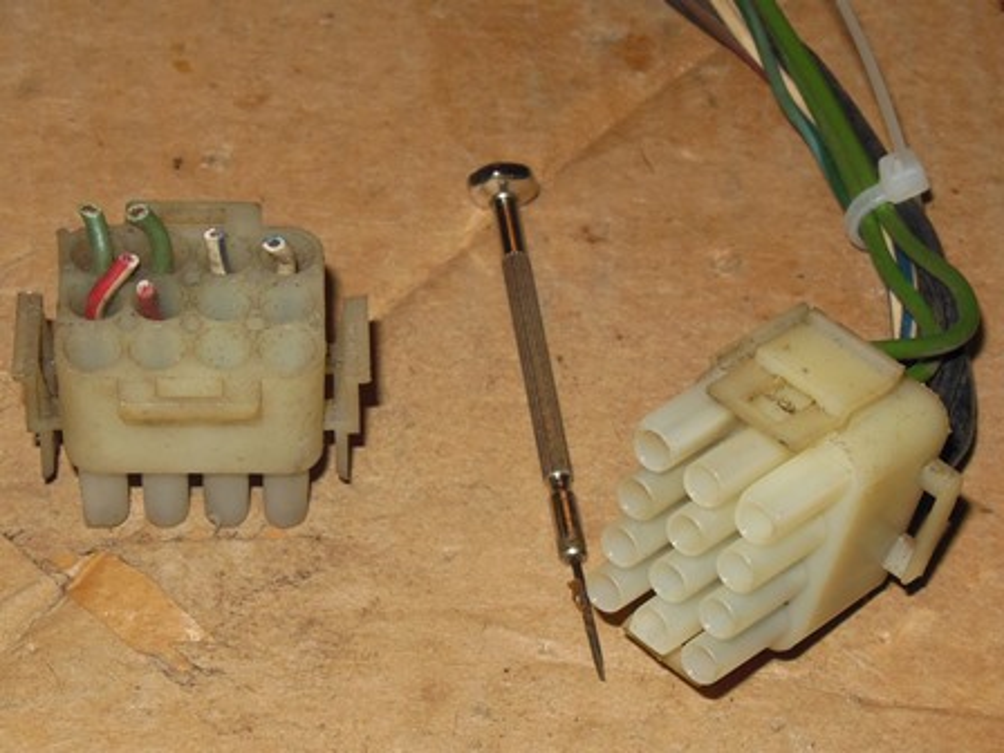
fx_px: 1450
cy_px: 376
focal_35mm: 50
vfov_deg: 29.1
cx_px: 502
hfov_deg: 38.2
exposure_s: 1/60
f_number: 7.9
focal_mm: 8.9
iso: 200
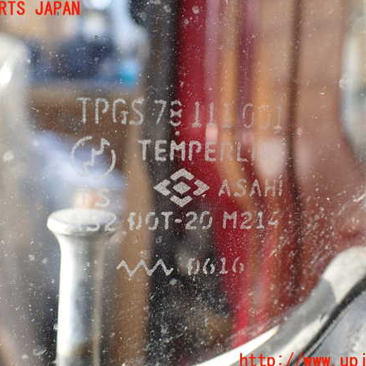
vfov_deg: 46.0
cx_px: 178
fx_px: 431
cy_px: 185
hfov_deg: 46.0
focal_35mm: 36
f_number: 2.3
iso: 100
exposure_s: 1/125
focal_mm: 5.4
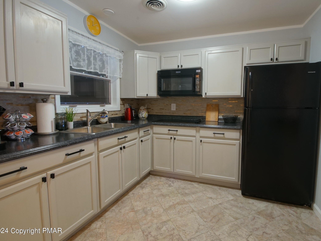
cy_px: 116
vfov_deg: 74.7
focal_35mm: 17
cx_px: 176
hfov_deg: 90.8
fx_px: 158
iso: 400
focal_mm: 10
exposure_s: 1/1.25
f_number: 18
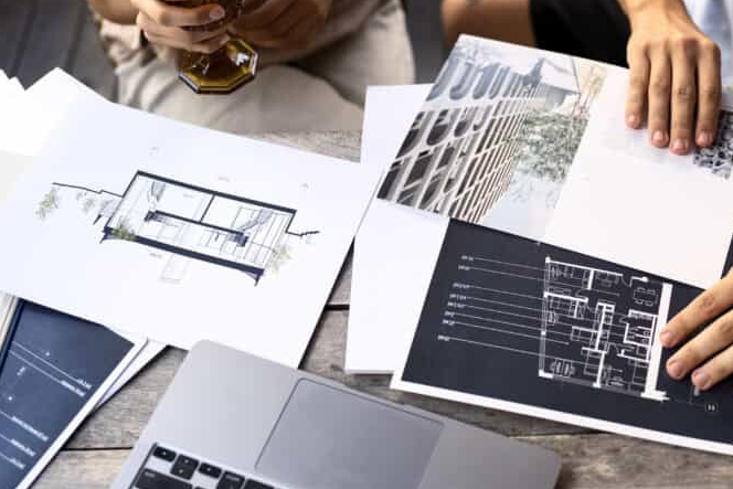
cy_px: 215
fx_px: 1100
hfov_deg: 36.1
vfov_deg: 25.1
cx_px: 545
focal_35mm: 54
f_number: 2
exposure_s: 1/500
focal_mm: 35
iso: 320
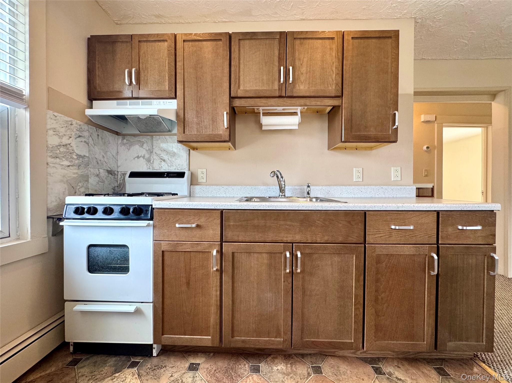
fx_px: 207
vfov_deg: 85.7
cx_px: 256
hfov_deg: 102.1
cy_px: 192
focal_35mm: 14
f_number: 2.2
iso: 200
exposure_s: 1/120
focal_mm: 2.22
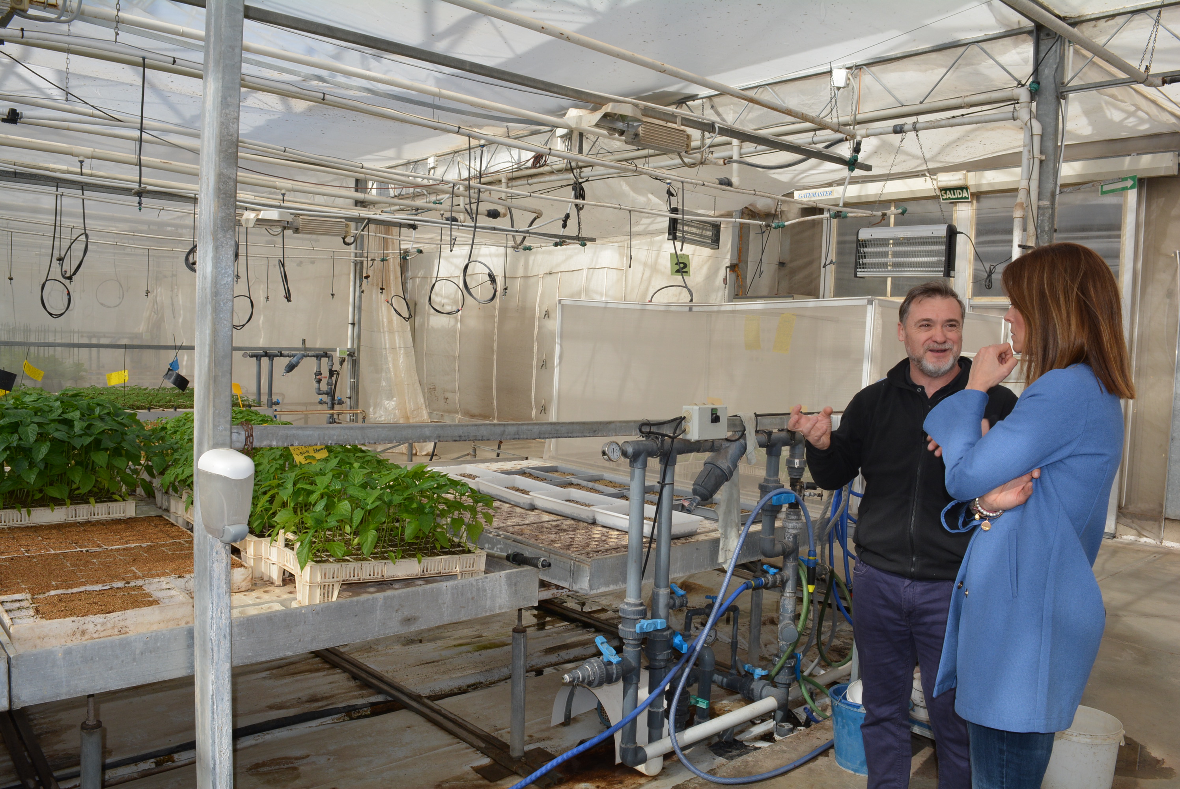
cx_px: 590
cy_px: 394
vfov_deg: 48.0
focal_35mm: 27
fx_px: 886
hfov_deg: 67.3
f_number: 11
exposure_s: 1/200
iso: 400
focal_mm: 18
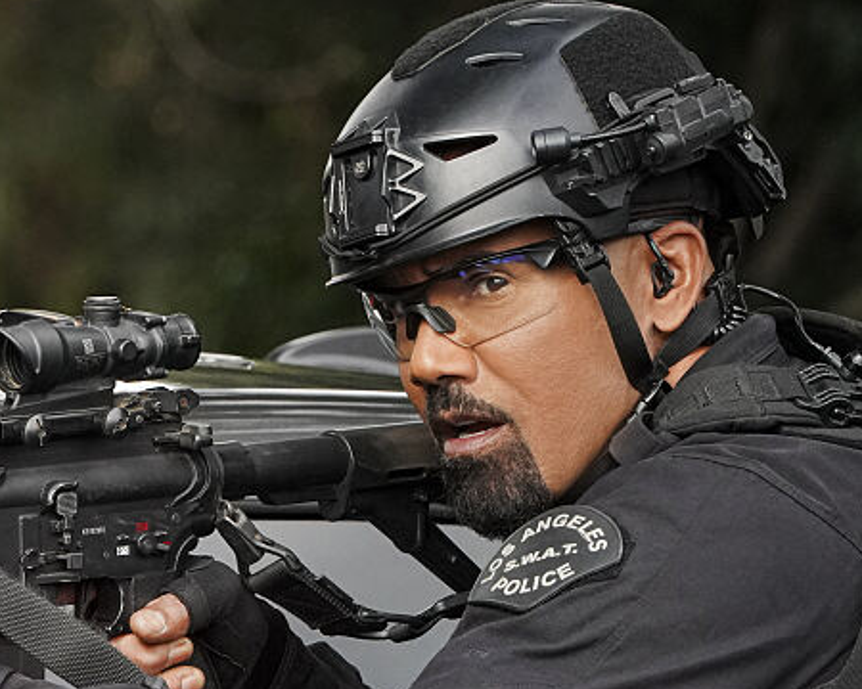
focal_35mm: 919
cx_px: 255
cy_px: 561
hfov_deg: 2.1
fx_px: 23445
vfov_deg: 1.7
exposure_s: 1/800
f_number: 13
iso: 3200
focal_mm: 367
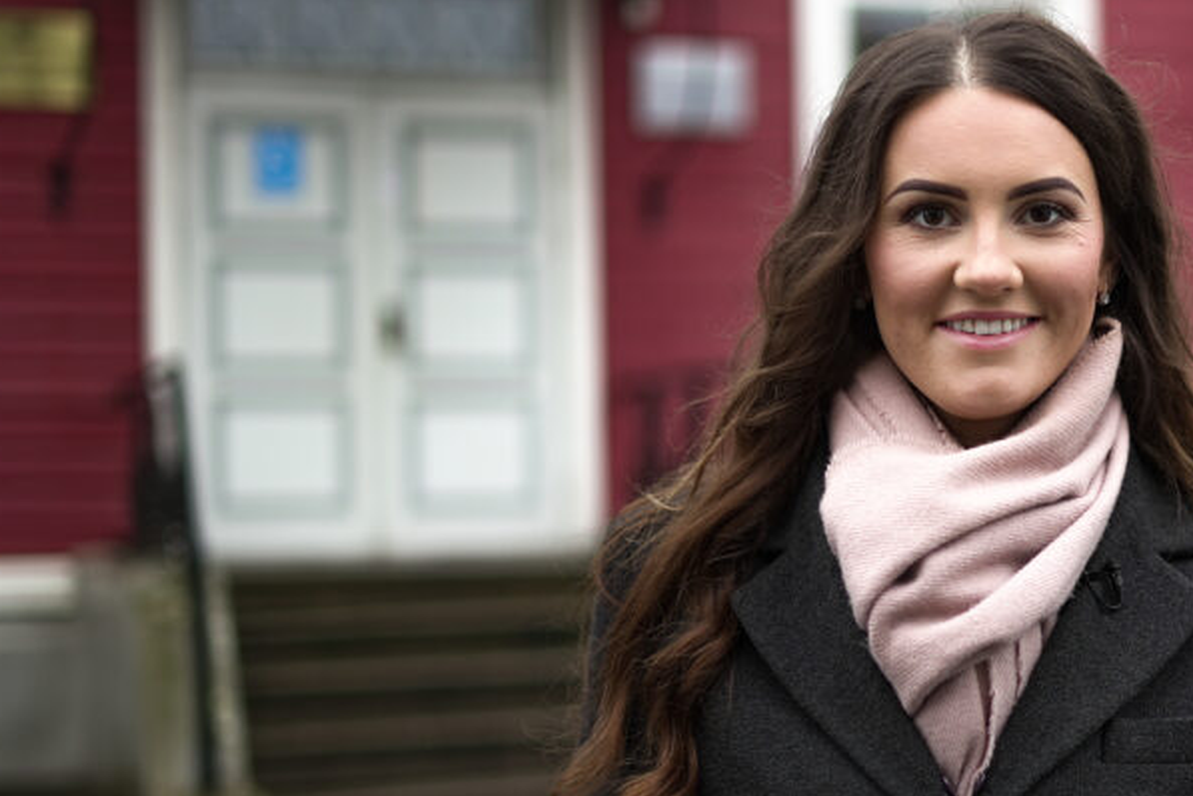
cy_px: 475
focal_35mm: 98
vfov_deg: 14.0
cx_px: 1107
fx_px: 3247
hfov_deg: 20.3
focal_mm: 50
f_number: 1.8
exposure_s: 1/80
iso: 80
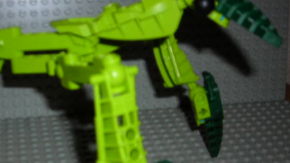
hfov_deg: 33.3
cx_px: 79
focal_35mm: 62
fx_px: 477
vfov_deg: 19.4
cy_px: 103
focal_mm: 6.3
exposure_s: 1/60.1
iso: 50
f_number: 3.2
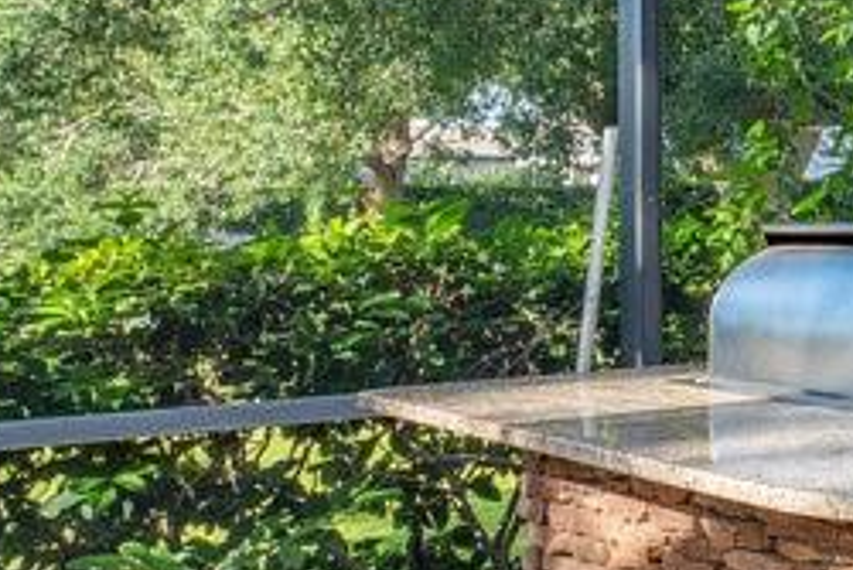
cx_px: 1546
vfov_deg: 21.1
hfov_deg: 21.0
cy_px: 166
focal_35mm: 64
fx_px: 1517
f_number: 4.5
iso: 100
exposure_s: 1/80
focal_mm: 16
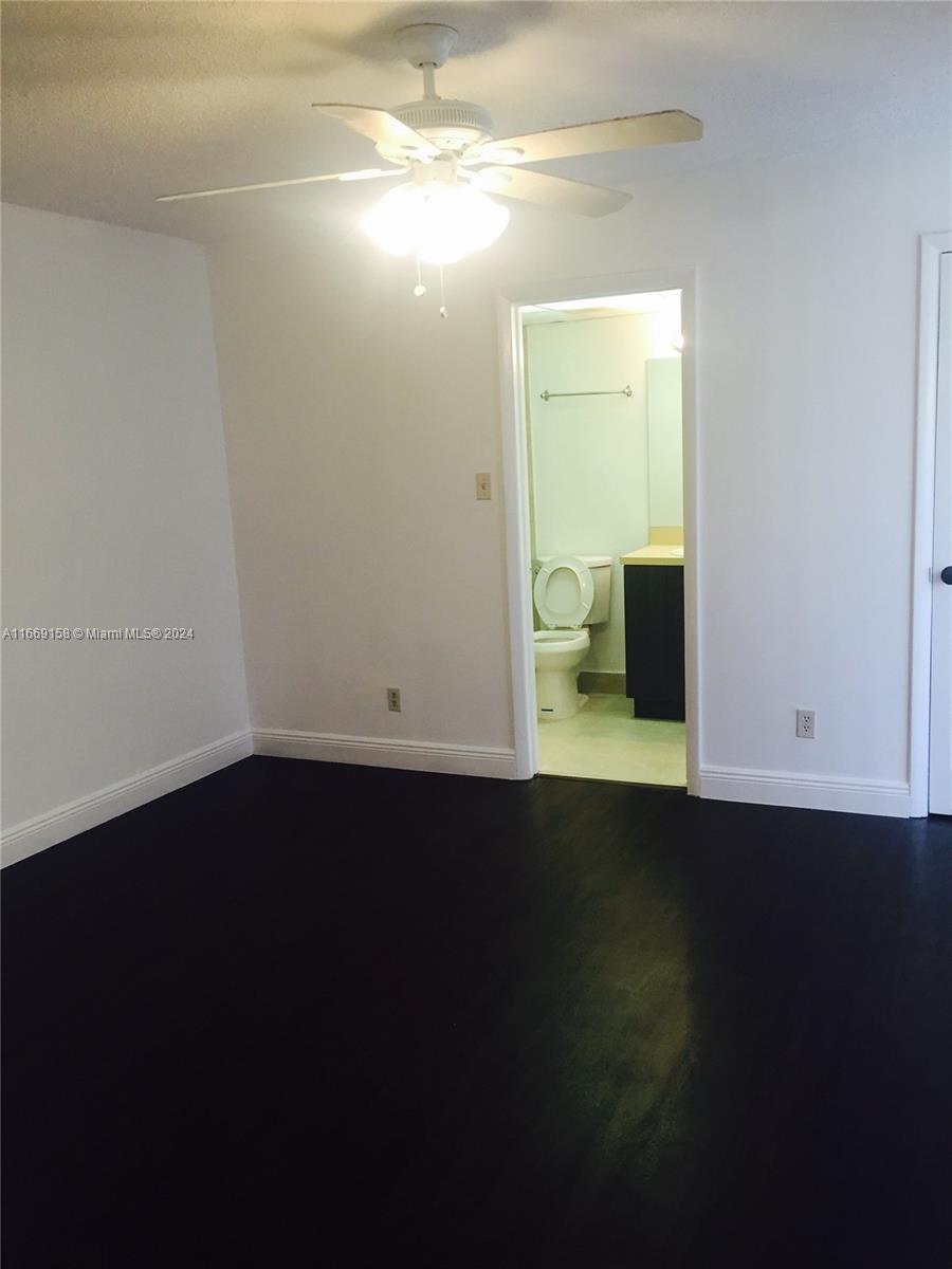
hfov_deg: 48.2
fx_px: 1063
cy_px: 634
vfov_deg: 61.7
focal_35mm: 29
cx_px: 476
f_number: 2.2
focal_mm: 4.15
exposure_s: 1/30
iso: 50
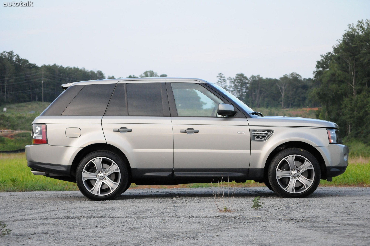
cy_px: 123
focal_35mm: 102
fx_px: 1047
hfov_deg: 20.0
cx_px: 185
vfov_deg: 13.4
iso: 2000
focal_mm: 68
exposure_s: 1/800
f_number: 5
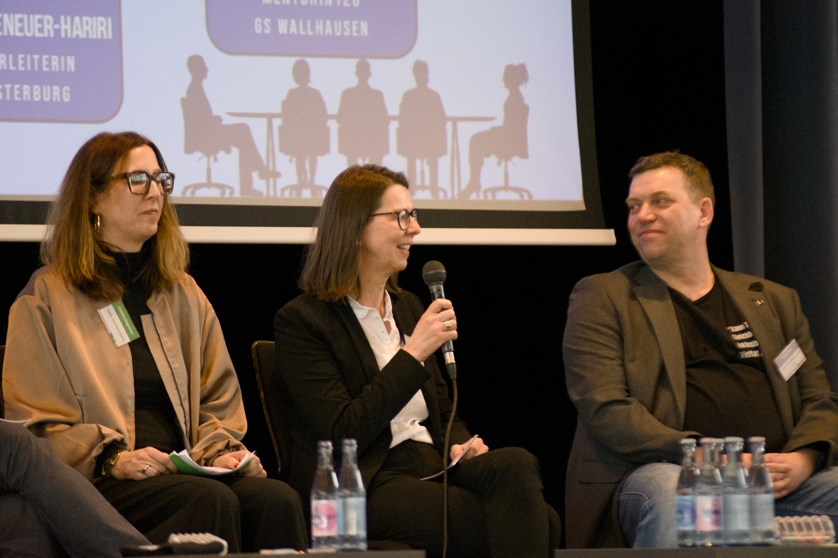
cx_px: 419
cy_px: 279
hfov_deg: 6.9
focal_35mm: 300
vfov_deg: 4.6
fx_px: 6983
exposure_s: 1/800
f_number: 2.8
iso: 6400
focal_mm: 200
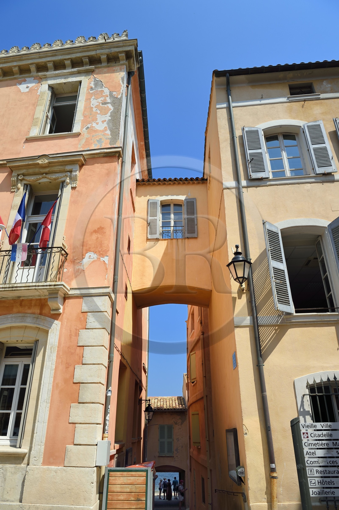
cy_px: 255
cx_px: 170
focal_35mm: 24
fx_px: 339
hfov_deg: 53.1
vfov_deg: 73.8
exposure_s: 1/500
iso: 200
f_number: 10
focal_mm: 24
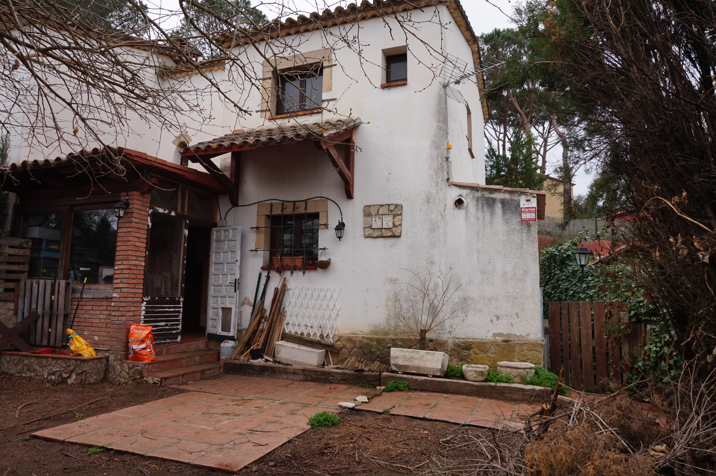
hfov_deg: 73.8
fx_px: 477
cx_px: 358
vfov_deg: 53.1
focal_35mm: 24
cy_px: 238
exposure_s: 1/60
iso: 100
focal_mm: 16
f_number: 11
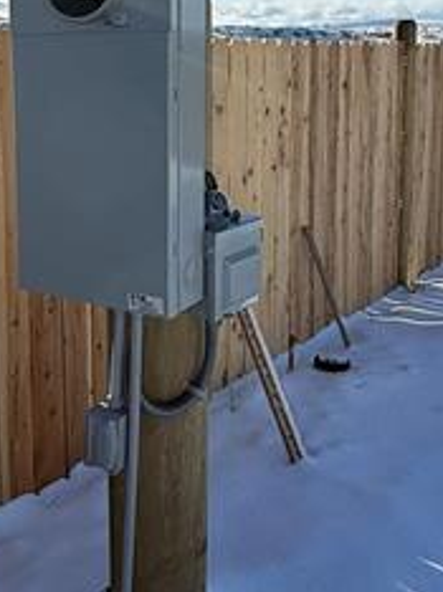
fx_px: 786
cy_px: 192
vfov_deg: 40.7
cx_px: 165
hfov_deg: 31.3
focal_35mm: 46
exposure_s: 1/2237
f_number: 2.2
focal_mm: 2.22
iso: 50
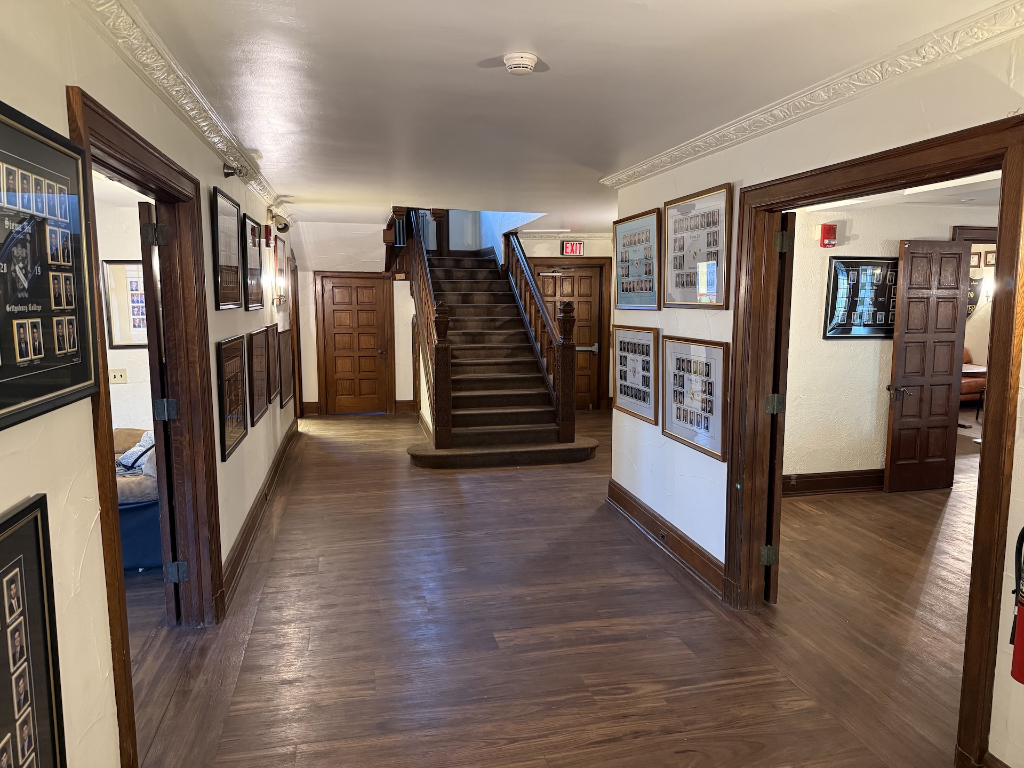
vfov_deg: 56.8
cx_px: 512
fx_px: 710
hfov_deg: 71.6
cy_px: 384
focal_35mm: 24
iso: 640
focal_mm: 6.76
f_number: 1.78
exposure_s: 1/40
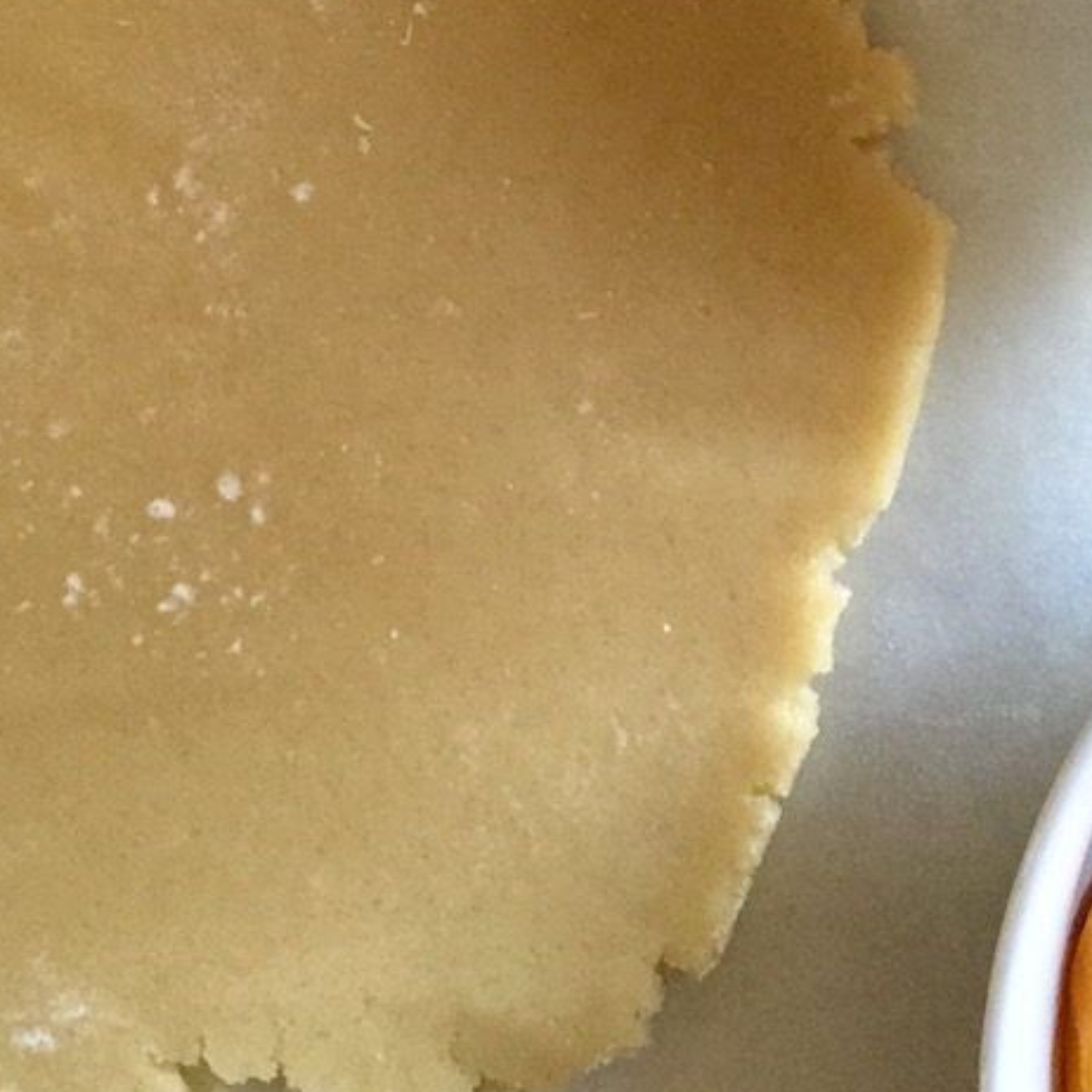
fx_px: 2641
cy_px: -157
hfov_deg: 23.2
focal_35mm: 74
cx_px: 787
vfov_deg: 21.9
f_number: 2.2
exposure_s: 1/15
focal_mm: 4.15
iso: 125
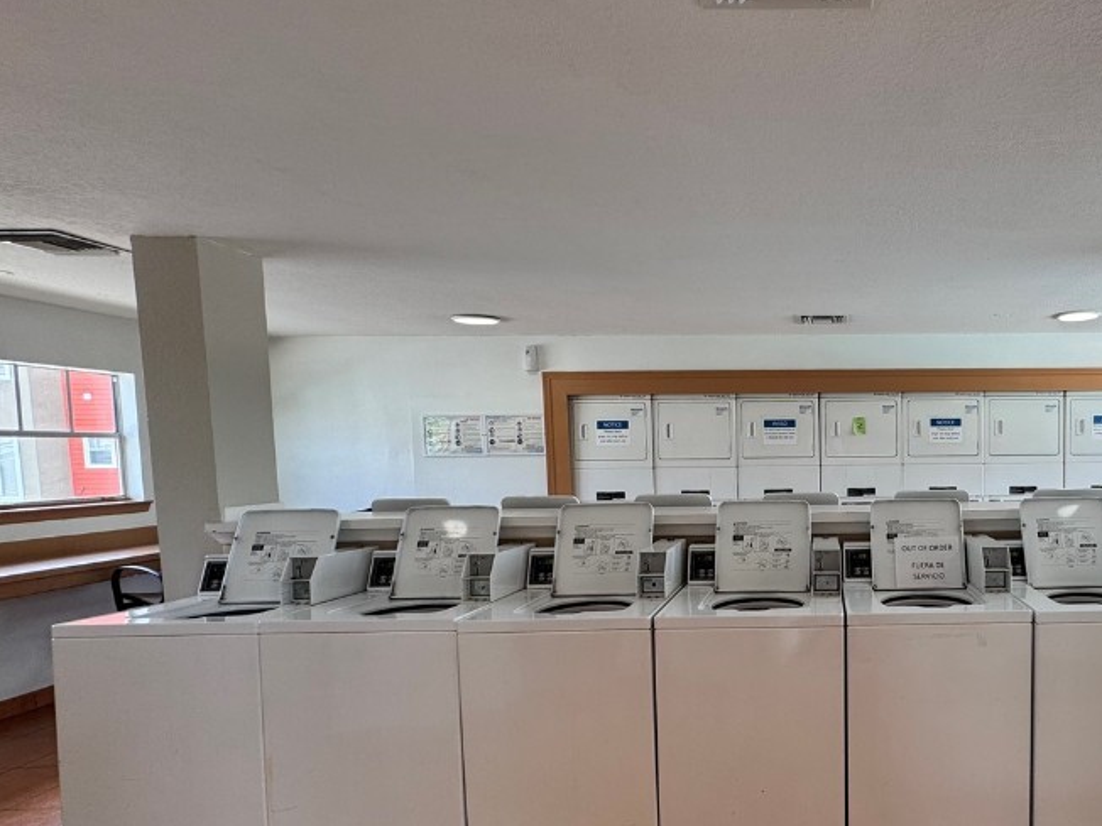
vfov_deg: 60.5
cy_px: 503
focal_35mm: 22
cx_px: 852
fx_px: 700
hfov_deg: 70.2
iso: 50
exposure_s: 1/120
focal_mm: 2.22
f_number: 2.2
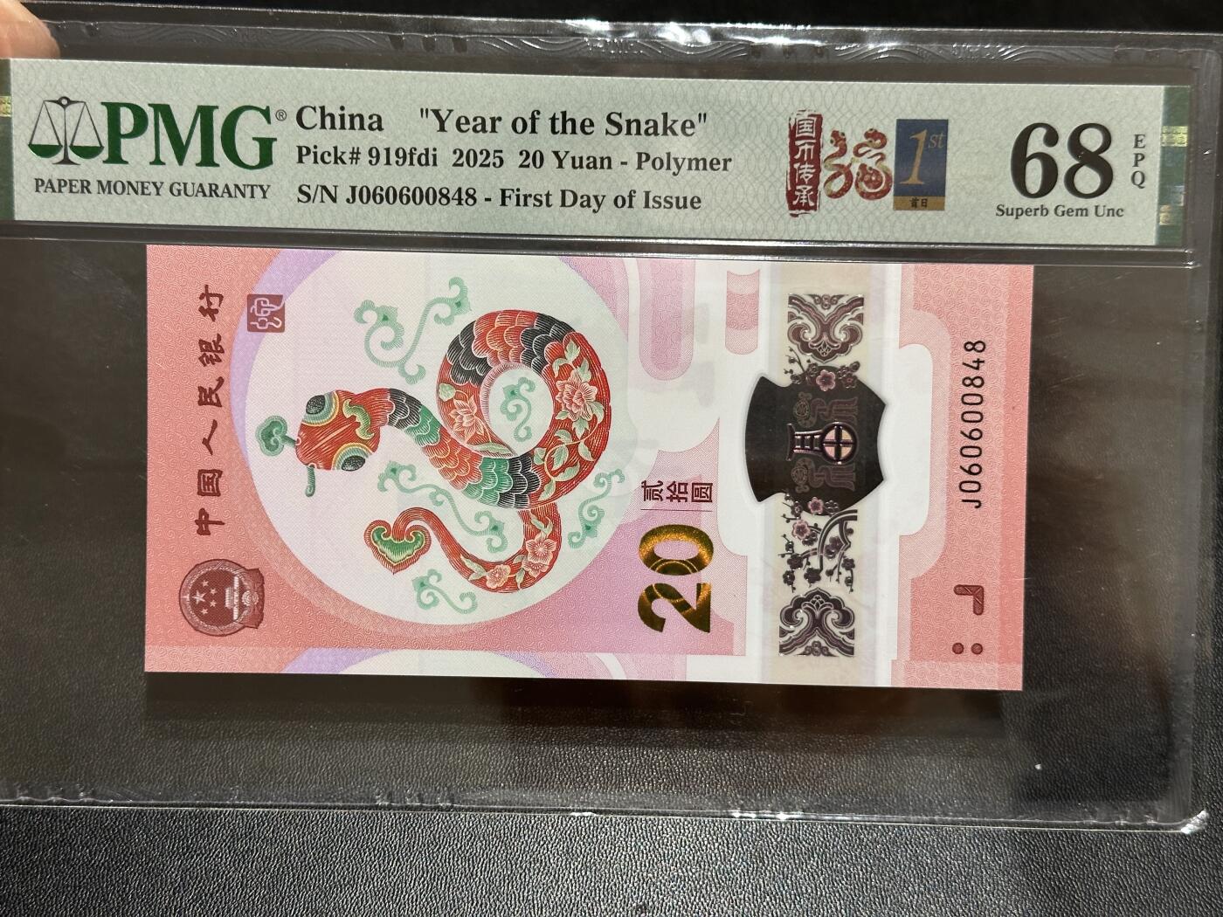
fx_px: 1696
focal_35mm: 48
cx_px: 612
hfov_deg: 39.7
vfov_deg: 30.3
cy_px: 458
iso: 125
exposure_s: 1/50
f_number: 1.78
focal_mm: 6.86
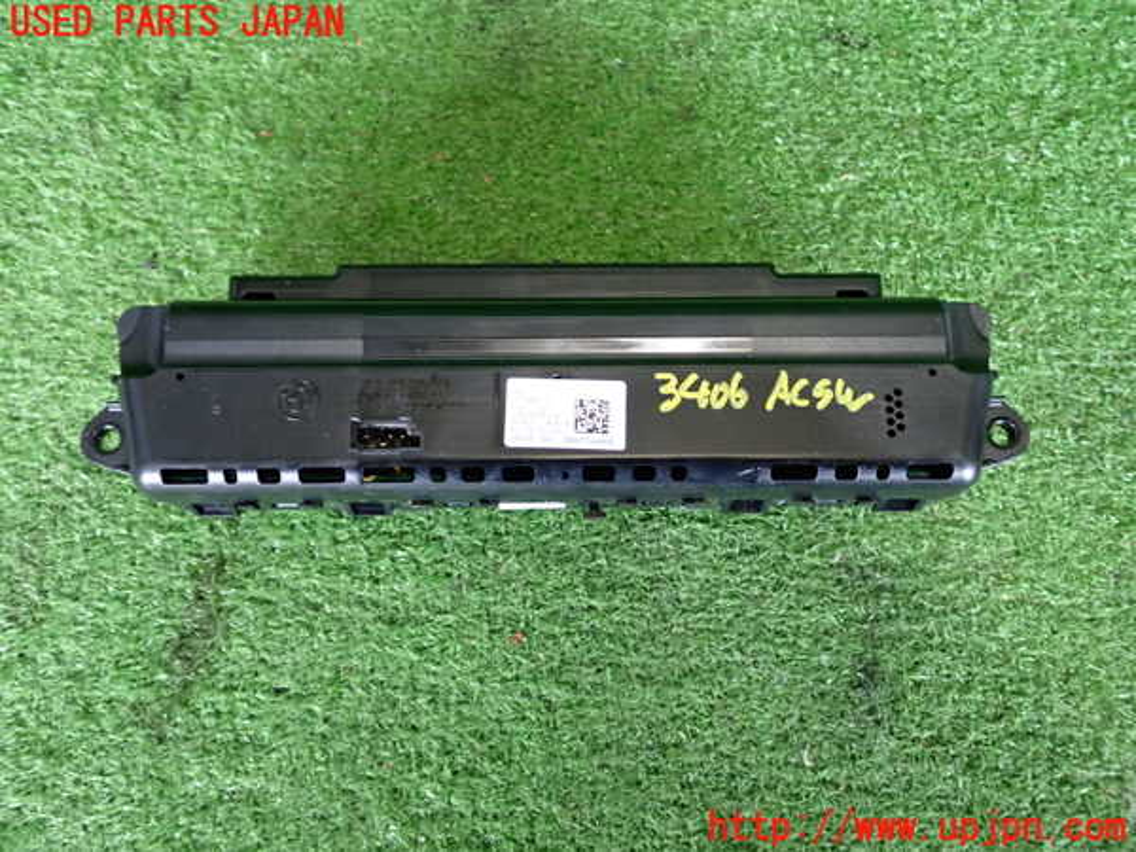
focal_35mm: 32
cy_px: 426
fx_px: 1050
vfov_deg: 44.2
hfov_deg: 56.8
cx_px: 568
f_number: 2.4
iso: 640
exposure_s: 1/30
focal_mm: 5.79
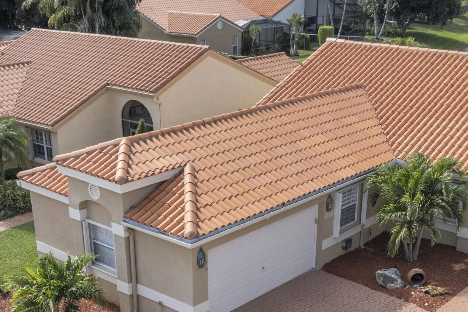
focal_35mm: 52
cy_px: 295
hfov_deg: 38.2
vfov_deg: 25.0
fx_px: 676
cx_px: 232
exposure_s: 1/2500
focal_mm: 8.38
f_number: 2.8
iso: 100
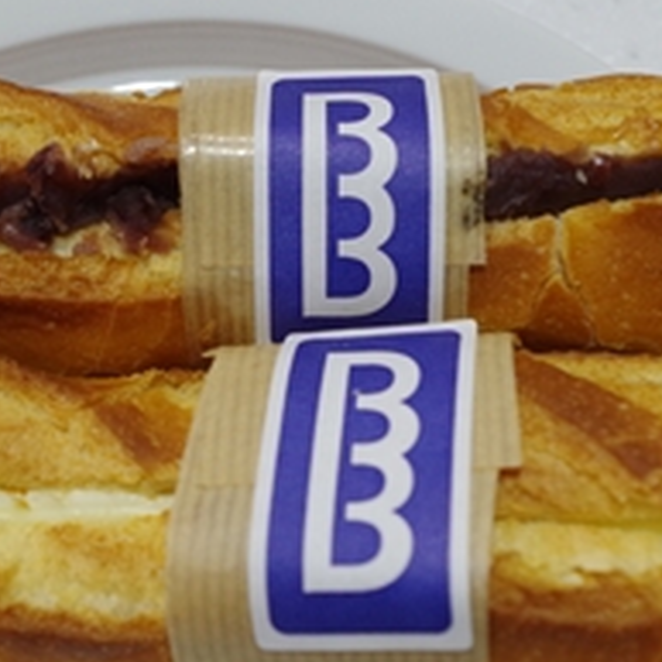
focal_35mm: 69
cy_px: 429
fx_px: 1491
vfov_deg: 24.9
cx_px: 365
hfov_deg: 25.0
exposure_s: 1/50
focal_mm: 21.25
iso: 800
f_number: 5
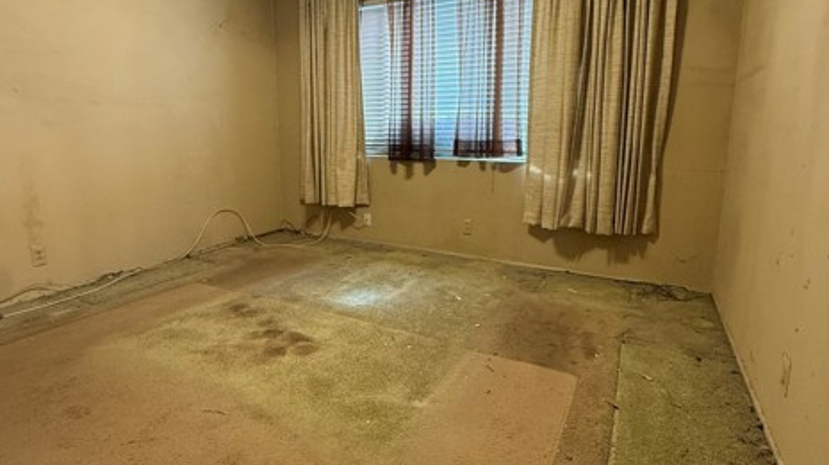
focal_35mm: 21
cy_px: 205
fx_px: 461
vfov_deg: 53.4
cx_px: 408
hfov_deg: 83.9
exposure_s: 1/120
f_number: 2.2
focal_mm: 2.22
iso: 320
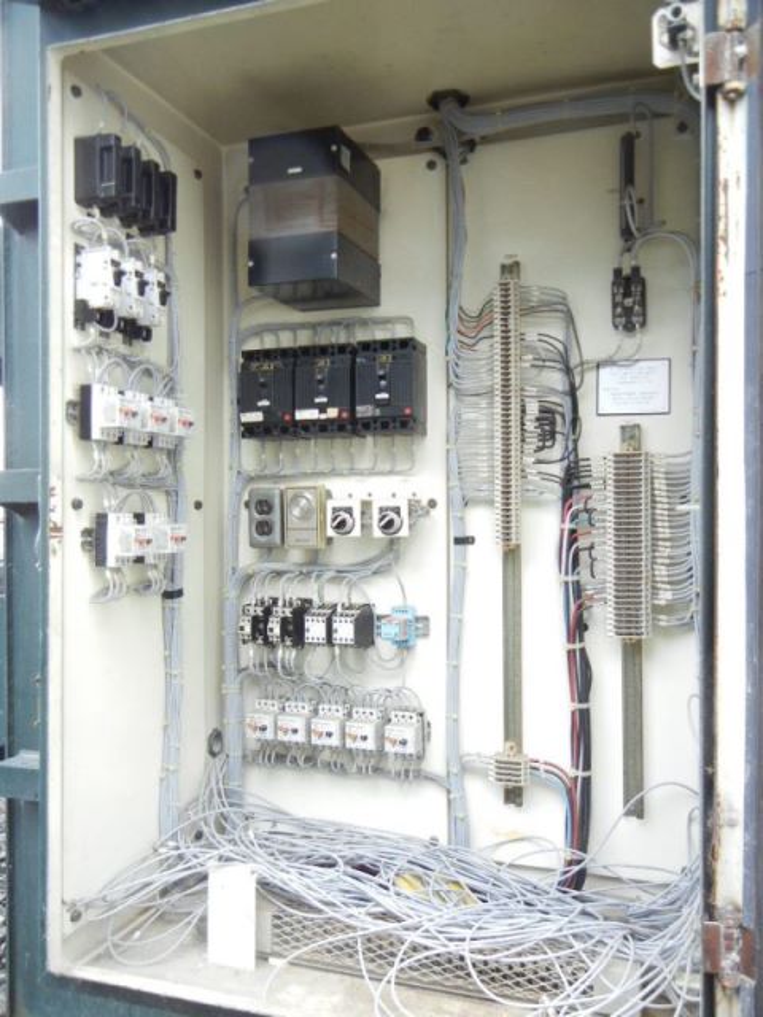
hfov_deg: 46.8
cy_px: 508
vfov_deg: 60.0
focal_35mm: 30
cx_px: 382
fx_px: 882
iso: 216
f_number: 3.5
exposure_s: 1/30
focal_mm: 5.4
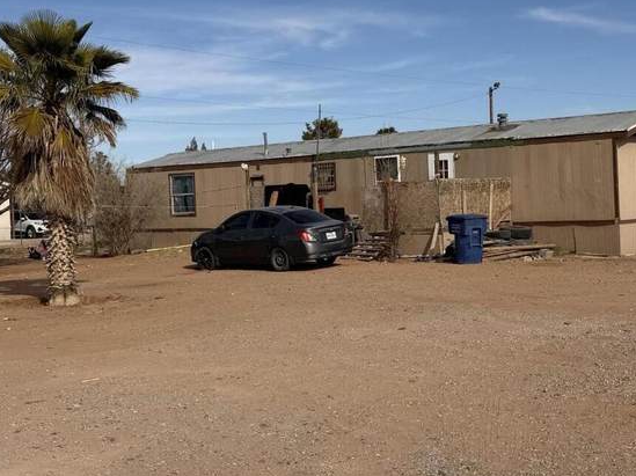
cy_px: 210
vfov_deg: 26.1
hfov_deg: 34.4
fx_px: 1028
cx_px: 343
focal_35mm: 56
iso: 80
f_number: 1.78
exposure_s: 1/8130
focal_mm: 6.76
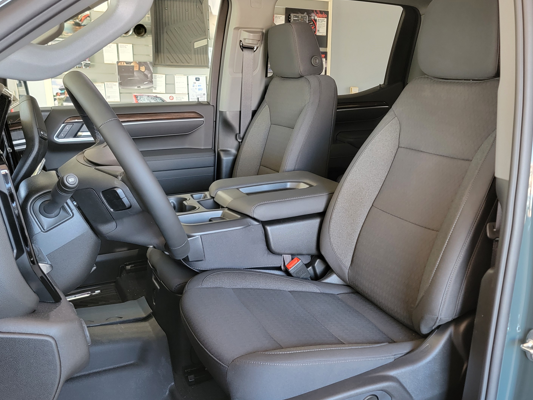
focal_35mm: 34
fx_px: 524
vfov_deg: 41.7
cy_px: 225
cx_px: 305
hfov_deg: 53.8
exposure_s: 1/40
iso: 400
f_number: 1.8
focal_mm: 6.7
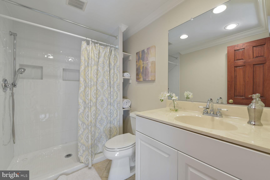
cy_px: 90
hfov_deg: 104.3
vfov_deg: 81.2
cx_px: 135
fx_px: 105
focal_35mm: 14
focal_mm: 14
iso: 200
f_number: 8
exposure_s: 1/10
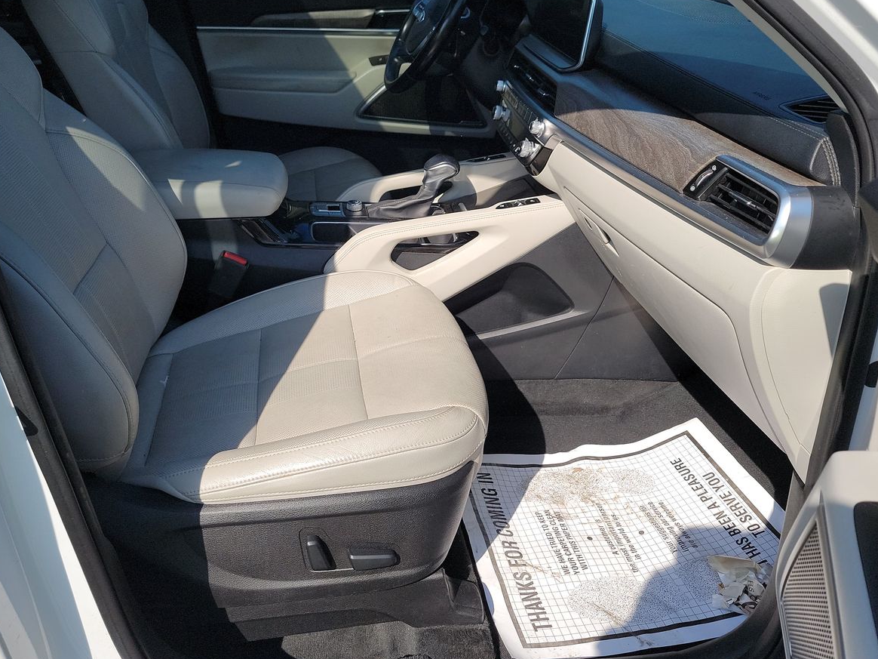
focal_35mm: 33
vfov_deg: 42.4
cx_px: 376
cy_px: 227
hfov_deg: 55.1
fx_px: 837
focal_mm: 6.7
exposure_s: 1/724
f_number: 1.8
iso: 50
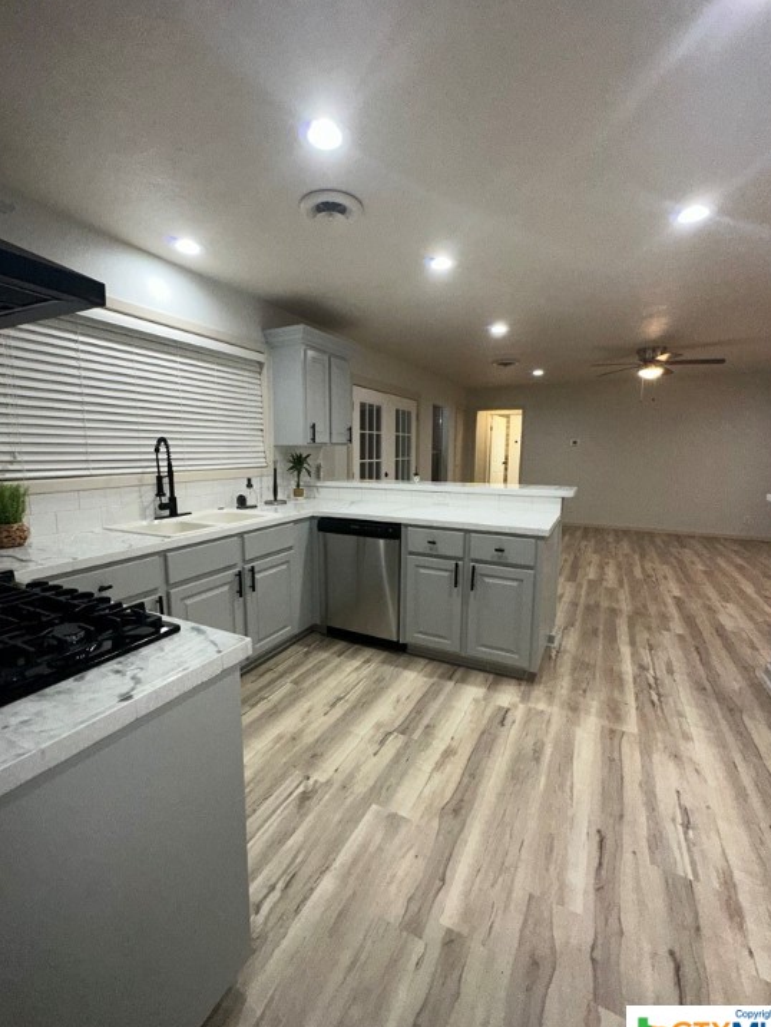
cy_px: 511
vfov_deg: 98.2
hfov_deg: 81.8
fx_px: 445
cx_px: 378
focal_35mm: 15
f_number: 2.2
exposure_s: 1/120
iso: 160
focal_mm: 2.22
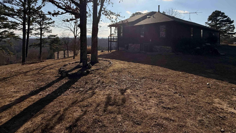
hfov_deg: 95.9
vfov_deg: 61.0
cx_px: 122
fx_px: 106
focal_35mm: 17
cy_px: 36
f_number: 2.2
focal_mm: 2.22
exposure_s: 1/6173
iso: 64
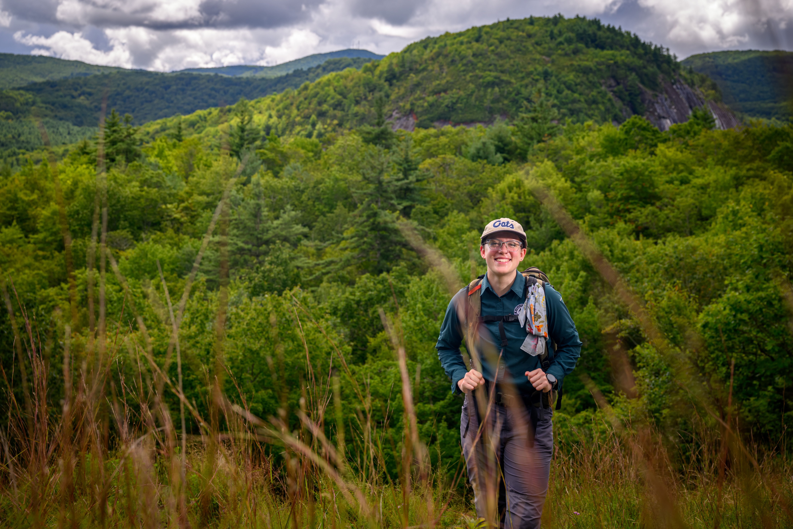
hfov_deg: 38.2
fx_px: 1145
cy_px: 264
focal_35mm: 52
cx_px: 396
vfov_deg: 26.0
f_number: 5.6
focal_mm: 52
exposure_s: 1/200
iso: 100
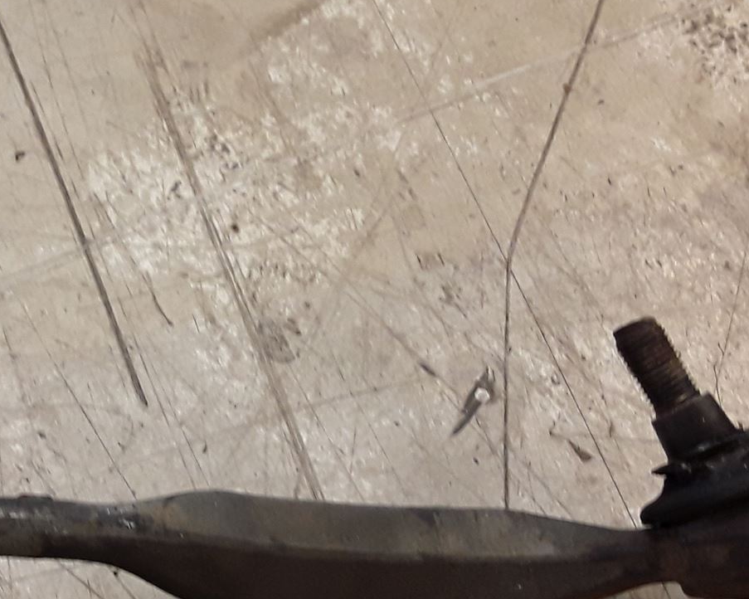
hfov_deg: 29.2
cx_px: 74
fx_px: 1374
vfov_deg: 24.1
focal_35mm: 62
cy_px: 507
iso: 80
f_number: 1.9
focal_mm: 2.91
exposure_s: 1/50
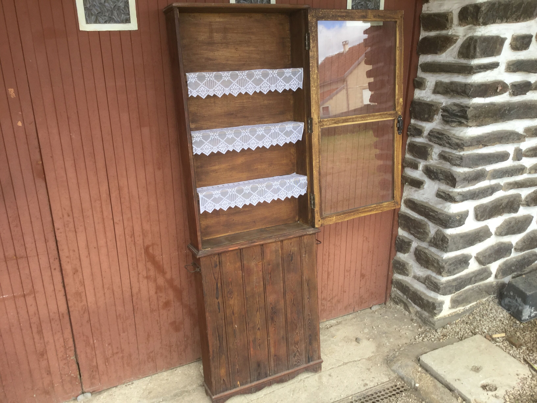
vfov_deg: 45.4
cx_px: 268
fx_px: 481
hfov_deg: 58.4
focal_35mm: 31
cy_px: 202
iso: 32
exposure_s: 1/100
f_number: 2.4
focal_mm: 3.3
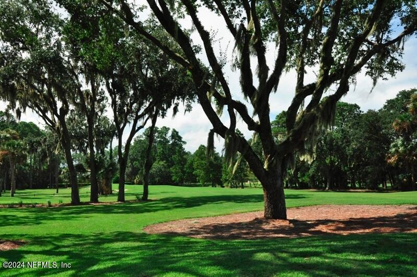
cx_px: 208
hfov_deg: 49.6
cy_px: 138
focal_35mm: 39
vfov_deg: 34.1
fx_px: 451
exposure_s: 1/3200
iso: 800
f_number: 7.1
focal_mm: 26
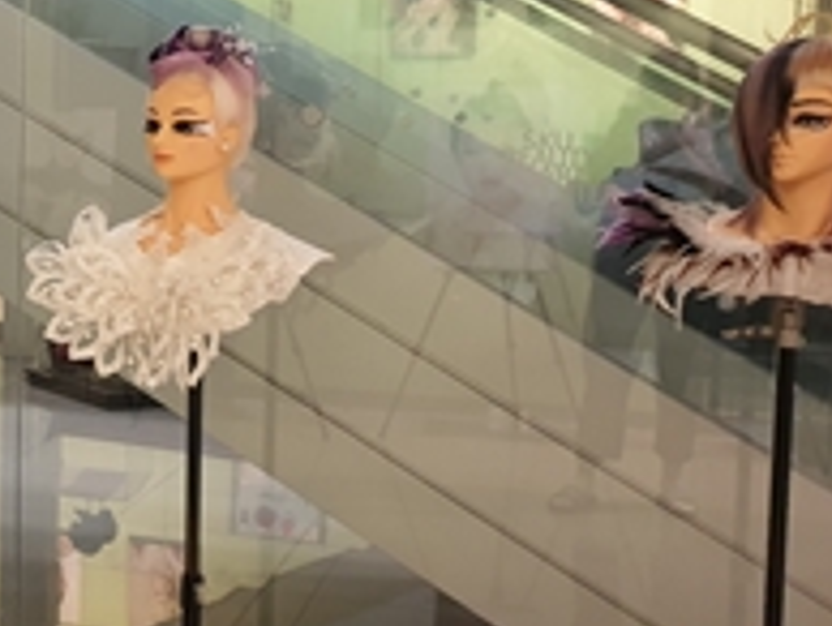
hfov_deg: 25.3
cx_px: -223
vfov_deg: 21.9
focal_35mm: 67
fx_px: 1612
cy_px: 242
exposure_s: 1/60
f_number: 1.5
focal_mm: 4.3
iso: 400
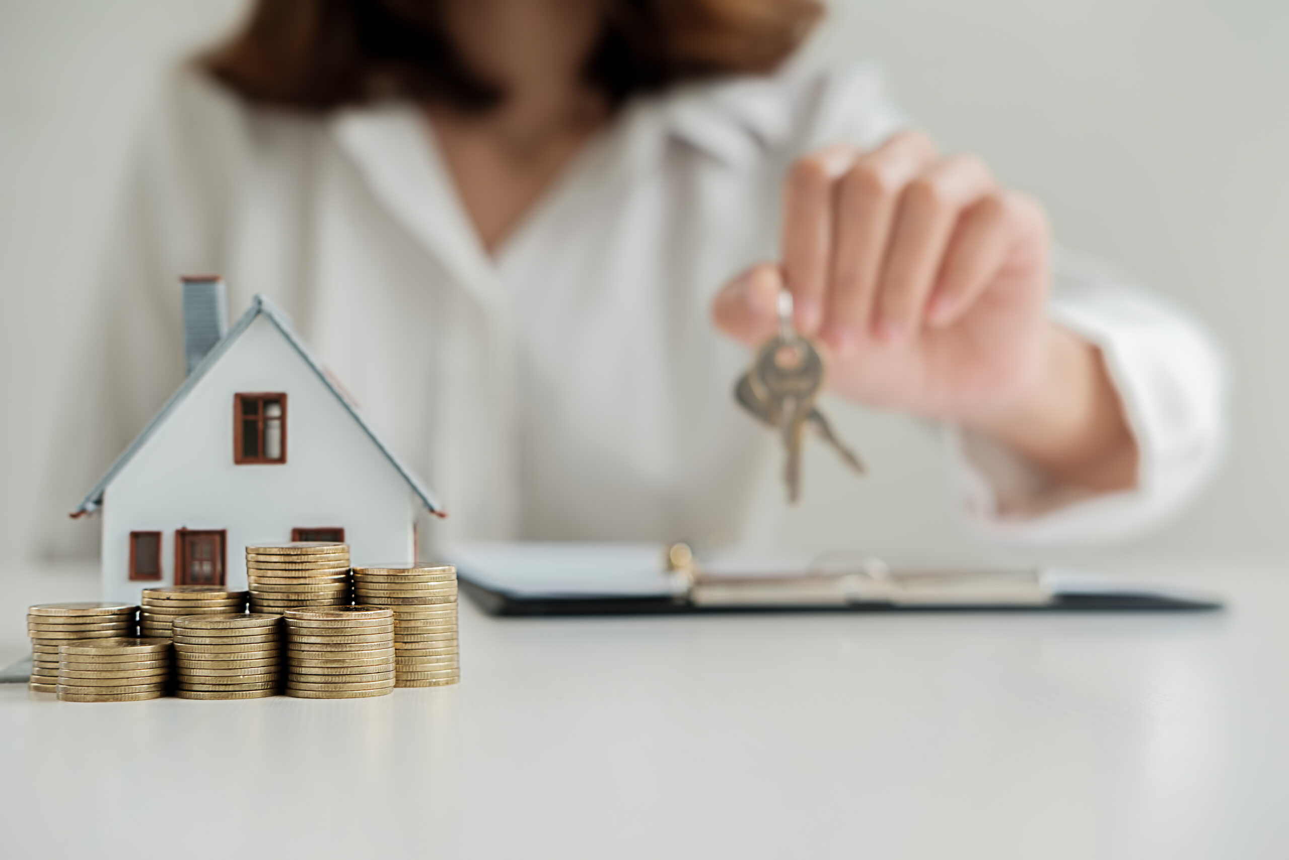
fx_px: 1898
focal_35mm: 53
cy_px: 430
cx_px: 644
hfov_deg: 37.5
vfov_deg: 25.5
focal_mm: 35
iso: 400
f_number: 4
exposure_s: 1/100
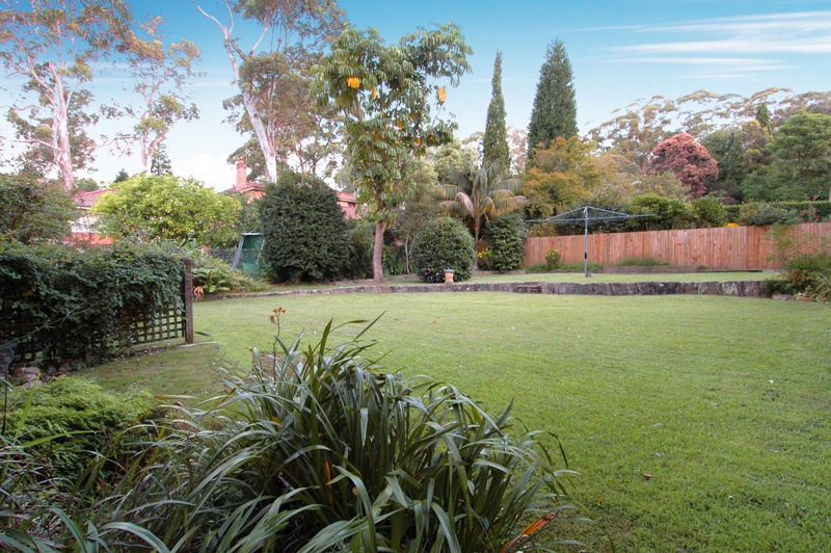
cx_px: 416
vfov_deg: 67.3
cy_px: 276
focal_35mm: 18
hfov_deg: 90.0
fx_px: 415
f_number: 11
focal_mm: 12
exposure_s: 1/2
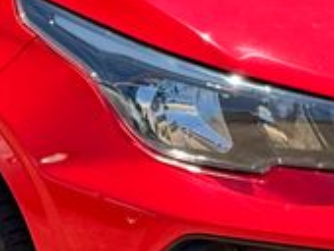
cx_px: 84
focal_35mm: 269
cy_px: 57
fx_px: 2599
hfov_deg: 7.3
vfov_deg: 5.5
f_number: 1.78
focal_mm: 6.76
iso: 64
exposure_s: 1/2513
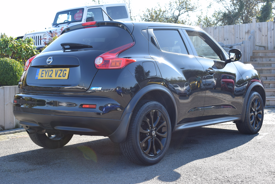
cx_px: 138
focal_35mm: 51
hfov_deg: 38.9
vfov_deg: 26.5
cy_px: 92
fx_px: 390
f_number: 8
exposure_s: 1/250
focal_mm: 34
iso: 280
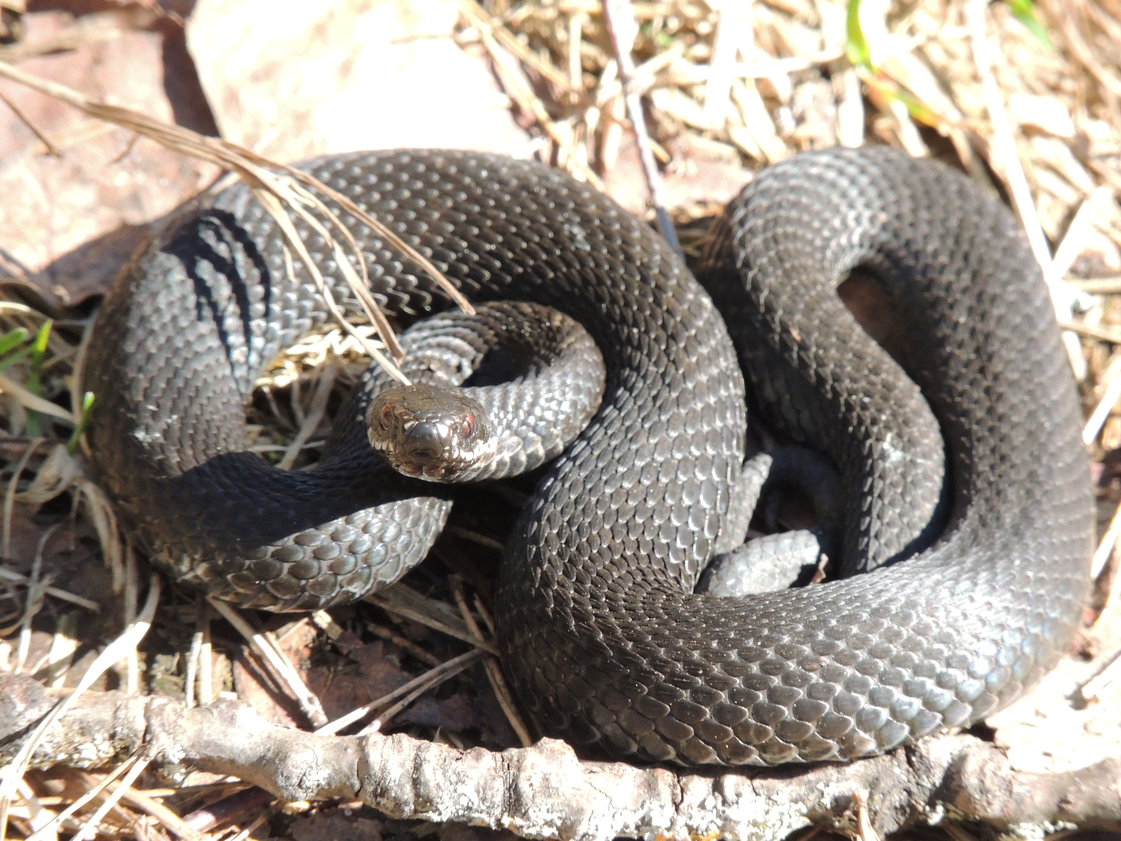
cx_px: 560
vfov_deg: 2.0
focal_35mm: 750
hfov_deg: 2.6
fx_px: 24288
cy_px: 420
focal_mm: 133.7
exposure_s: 1/500
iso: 800
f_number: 5.1
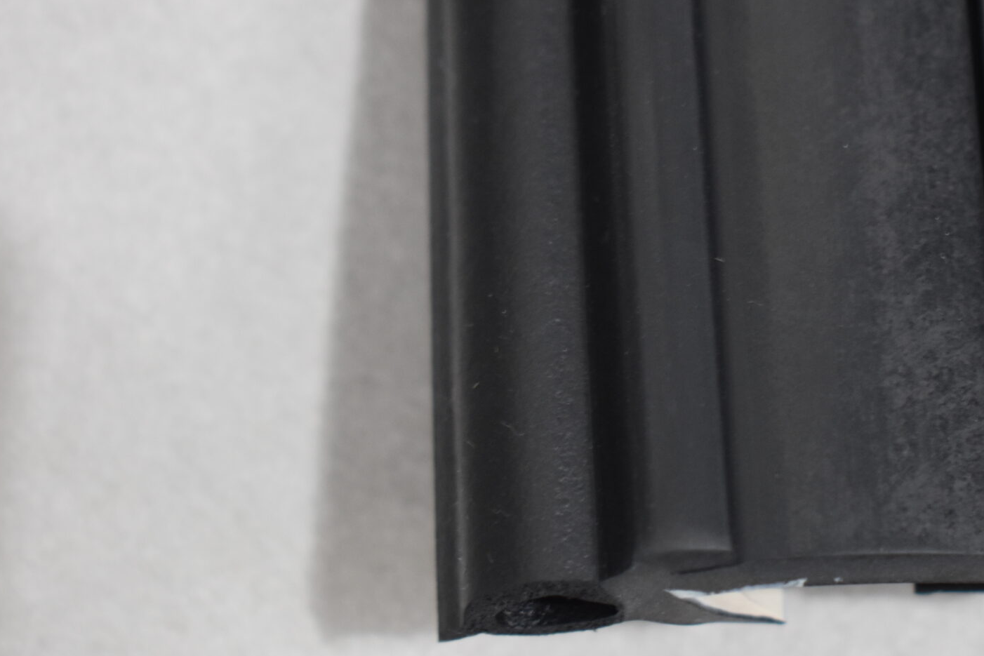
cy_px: 277
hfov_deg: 17.6
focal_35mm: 115
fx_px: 3143
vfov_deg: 11.9
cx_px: 844
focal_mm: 42
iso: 800
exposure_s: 1/60
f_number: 5
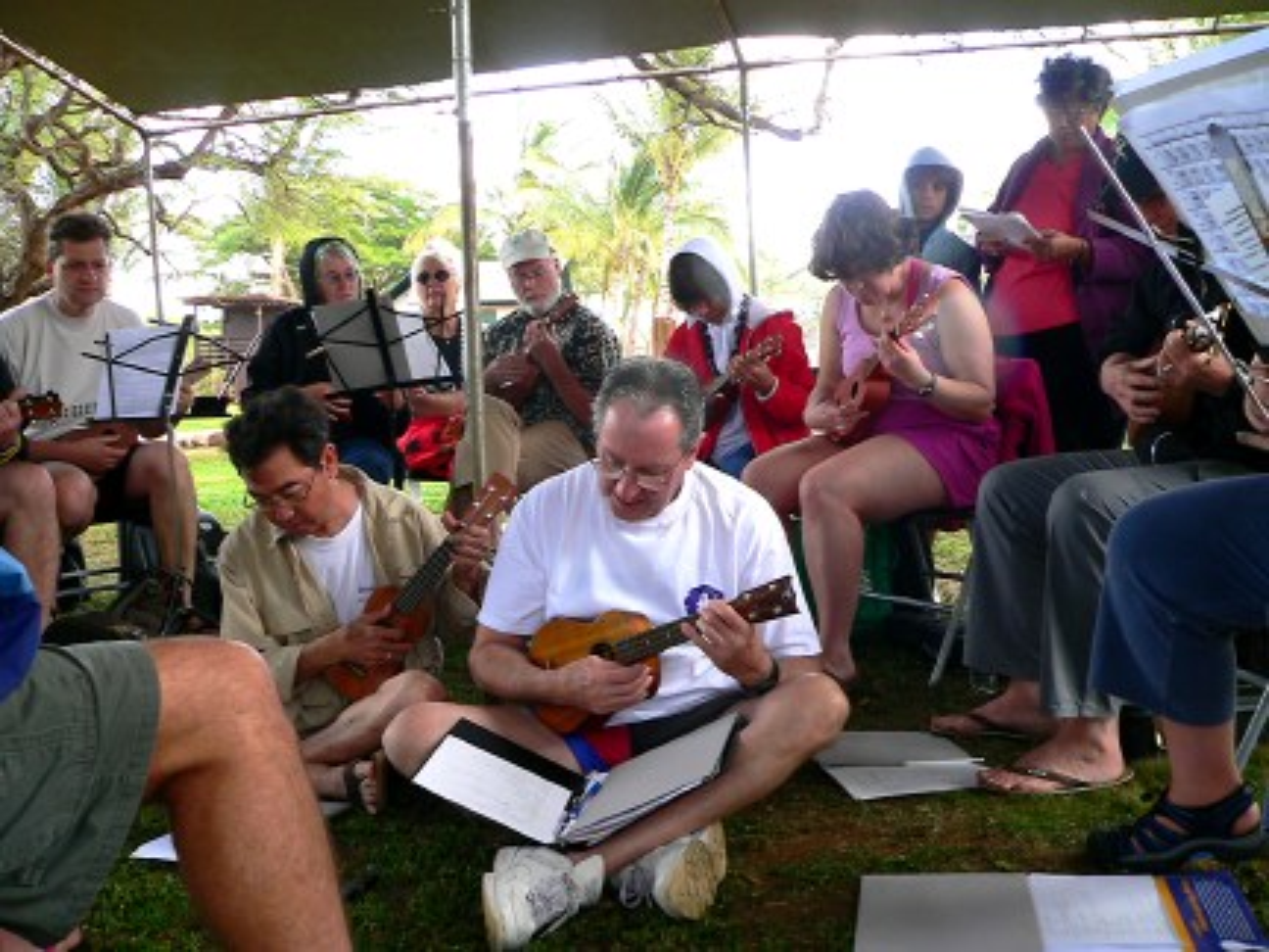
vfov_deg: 39.7
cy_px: 476
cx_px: 634
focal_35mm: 36
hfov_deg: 51.4
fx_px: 1320
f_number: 2.8
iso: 100
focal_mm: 6
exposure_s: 1/100
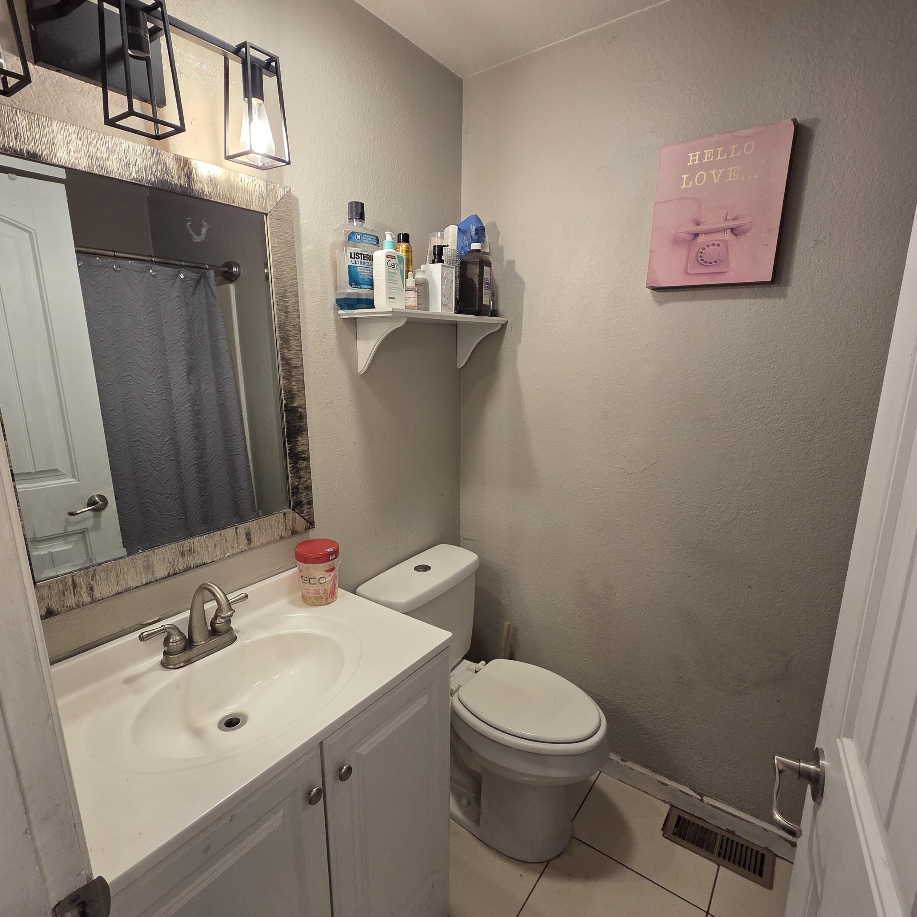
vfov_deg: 87.4
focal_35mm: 16
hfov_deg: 87.4
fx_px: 480
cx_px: 444
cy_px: 476
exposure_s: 1/120
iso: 250
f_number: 2.2
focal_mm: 2.2
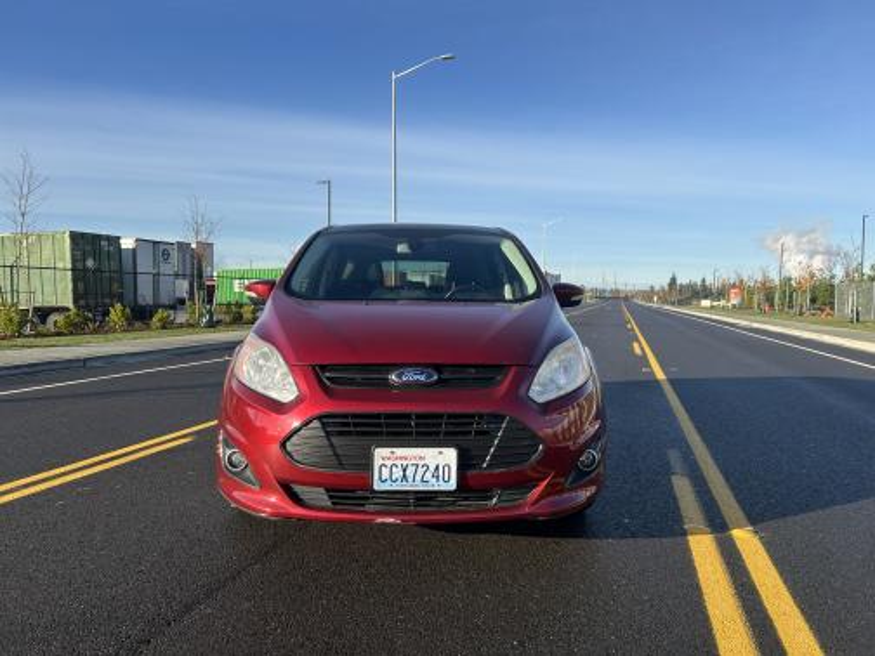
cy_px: 328
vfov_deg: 53.1
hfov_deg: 67.3
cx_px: 438
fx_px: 657
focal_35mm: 26
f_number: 1.5
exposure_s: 1/3257
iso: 50
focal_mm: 5.7
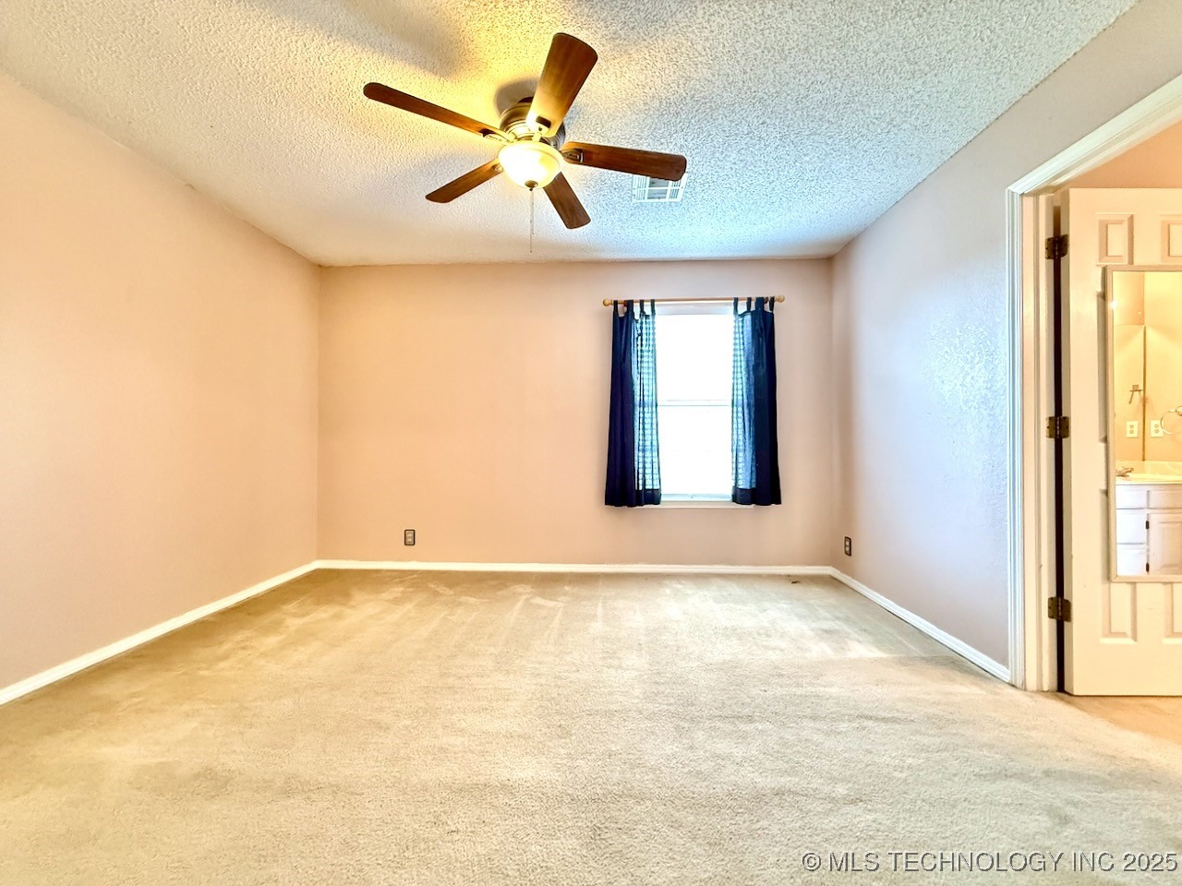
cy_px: 443
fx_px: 478
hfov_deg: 102.1
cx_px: 591
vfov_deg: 85.7
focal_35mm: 14
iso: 800
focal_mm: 2.22
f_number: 2.2
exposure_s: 1/60
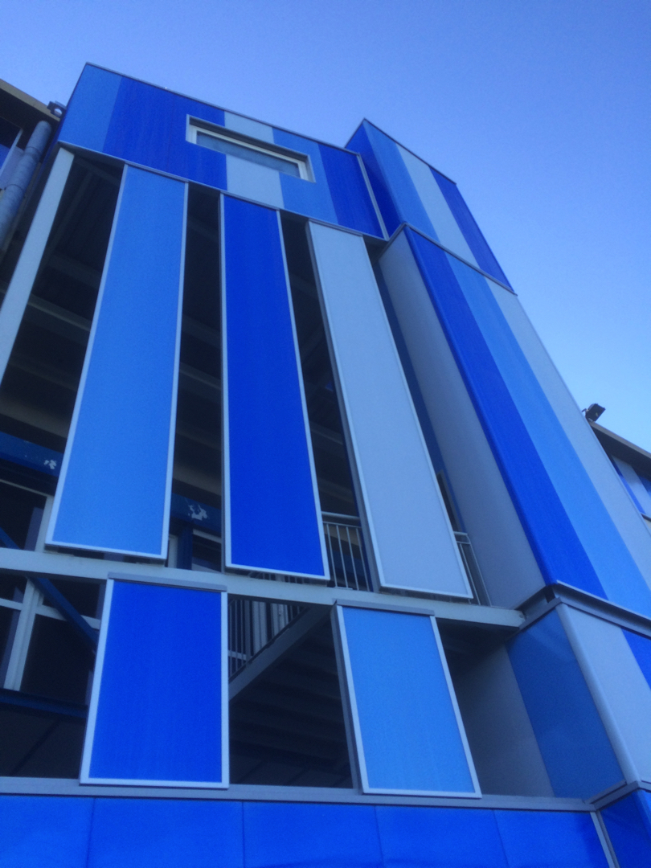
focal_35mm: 29
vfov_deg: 61.7
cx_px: 326
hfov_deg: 48.2
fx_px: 727
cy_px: 434
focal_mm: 4.15
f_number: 2.2
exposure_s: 1/466
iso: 32
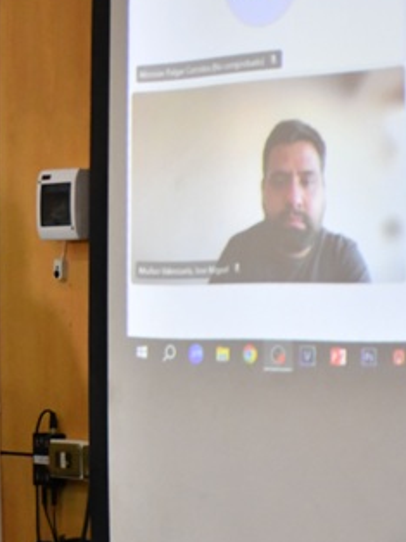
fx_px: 3226
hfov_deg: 7.1
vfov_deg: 9.6
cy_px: 268
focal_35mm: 206
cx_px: -185
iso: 2200
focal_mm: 56
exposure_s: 1/200
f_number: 5.6
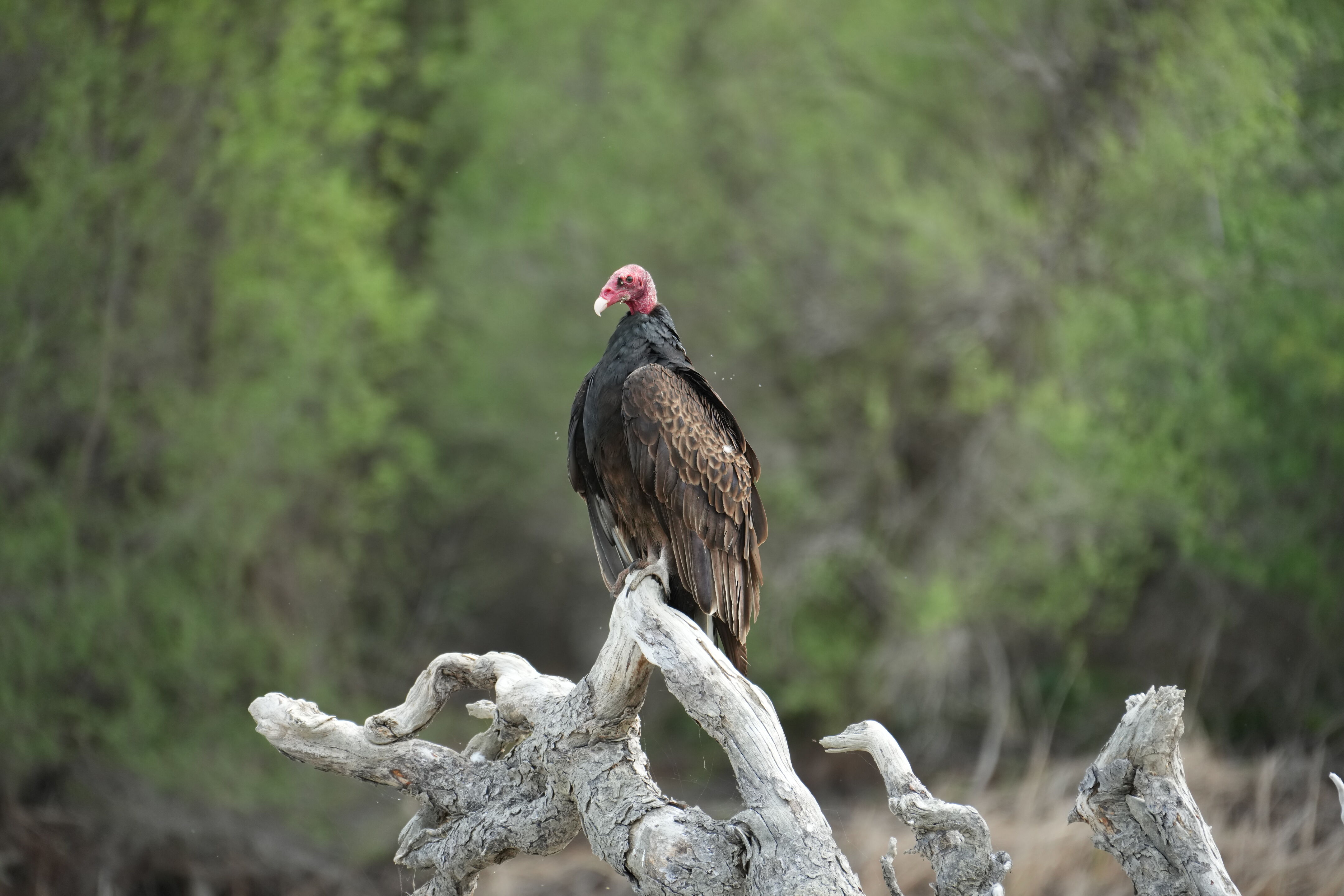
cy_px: 448
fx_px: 11199
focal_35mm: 300
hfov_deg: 6.9
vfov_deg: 4.6
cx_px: 672
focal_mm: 300
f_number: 7.1
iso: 1000
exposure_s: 1/500
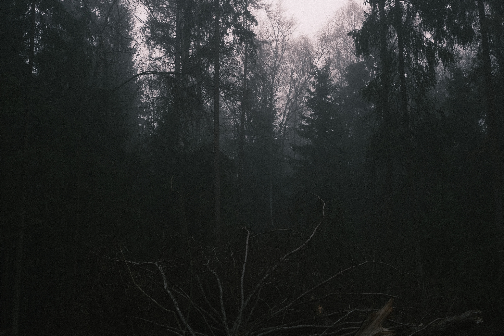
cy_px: 168
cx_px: 252
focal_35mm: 41
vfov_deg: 32.6
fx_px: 574
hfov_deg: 47.4
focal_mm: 27
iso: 320
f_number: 8
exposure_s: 1/220
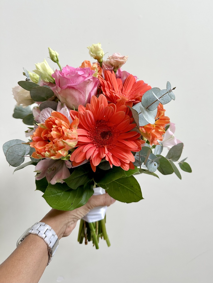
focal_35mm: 24
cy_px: 142
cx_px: 106
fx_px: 197
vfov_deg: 71.6
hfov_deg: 56.8
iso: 100
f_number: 1.78
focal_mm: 6.86
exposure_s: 1/121
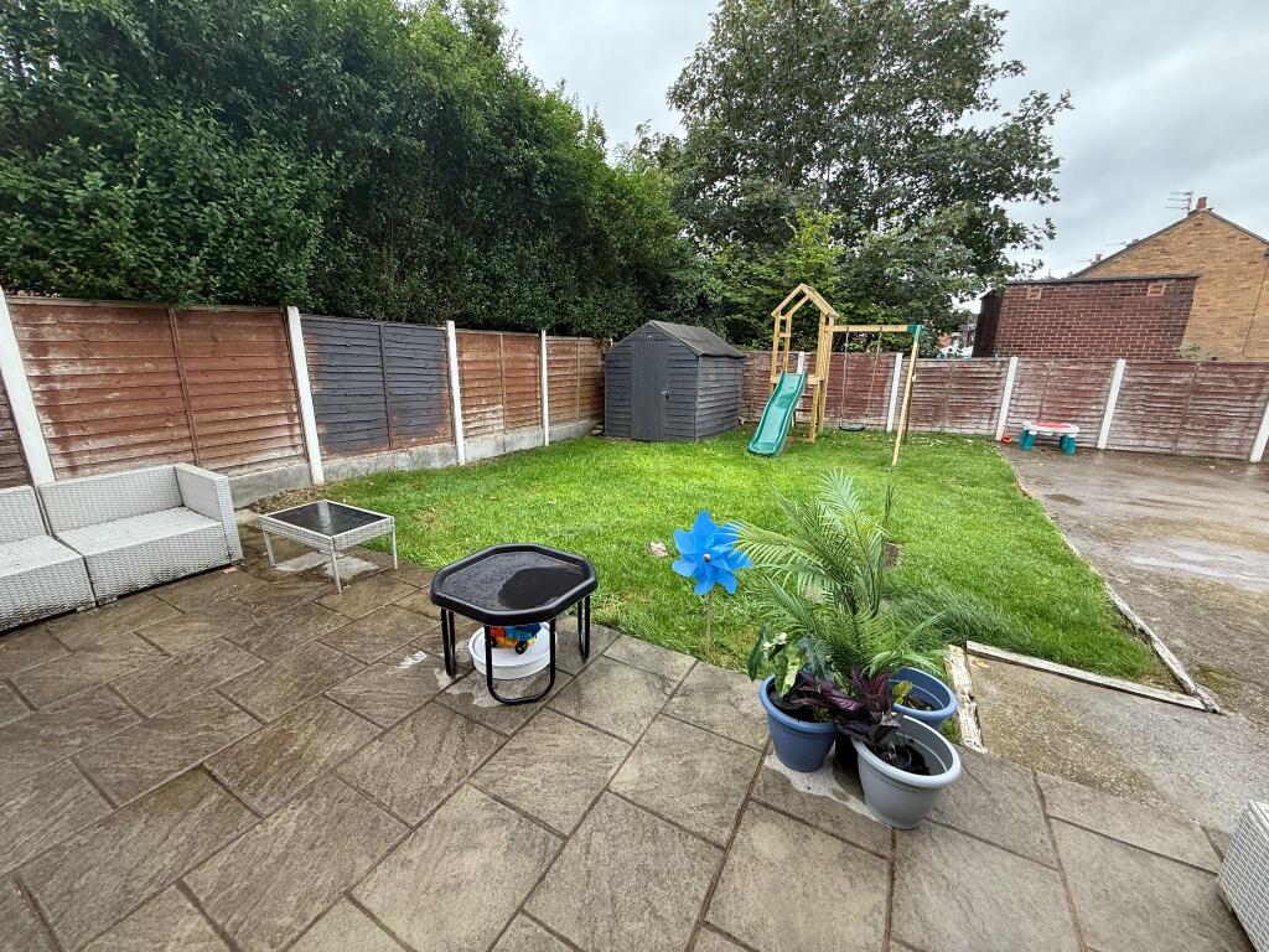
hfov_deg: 102.1
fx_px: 513
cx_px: 634
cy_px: 476
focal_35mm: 14
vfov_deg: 85.7
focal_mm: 2.22
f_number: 2.2
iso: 50
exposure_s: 1/99
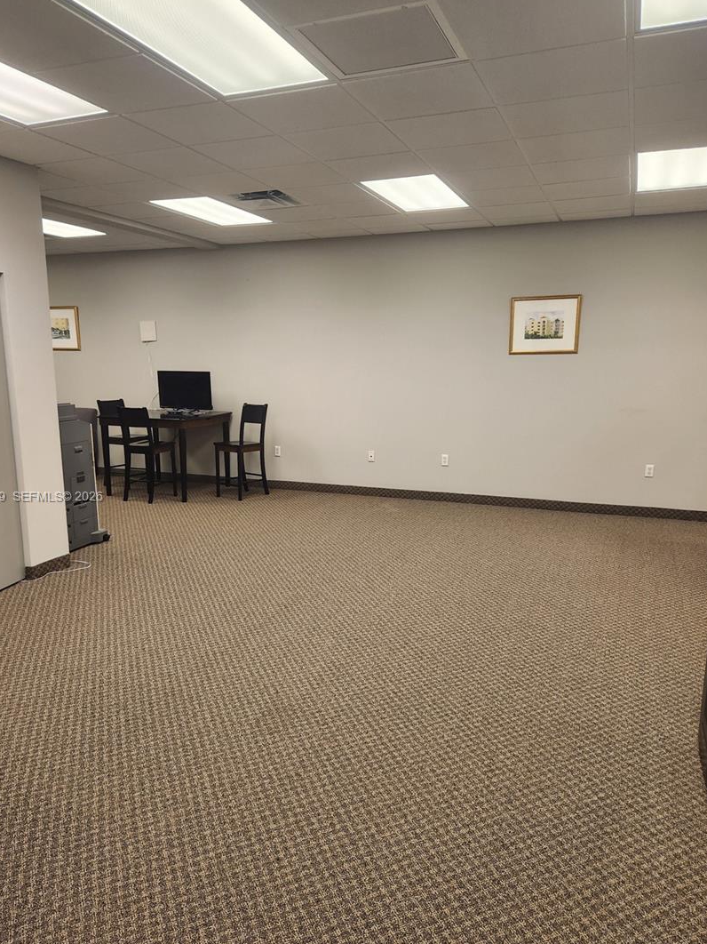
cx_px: 338
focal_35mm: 26
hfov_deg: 53.0
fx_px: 708
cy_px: 498
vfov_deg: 67.3
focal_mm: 5.4
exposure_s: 1/120
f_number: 1.8
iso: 125
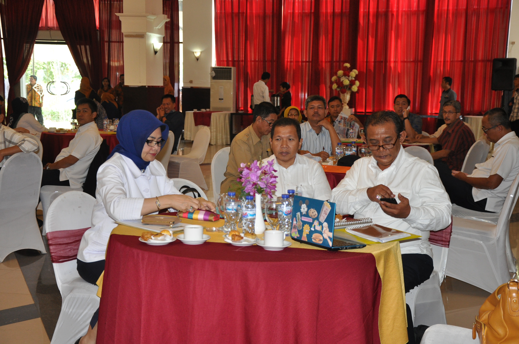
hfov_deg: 35.1
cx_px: 260
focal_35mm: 57
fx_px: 821
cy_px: 172
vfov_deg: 23.7
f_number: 4.5
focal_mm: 38
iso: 800
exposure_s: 1/60
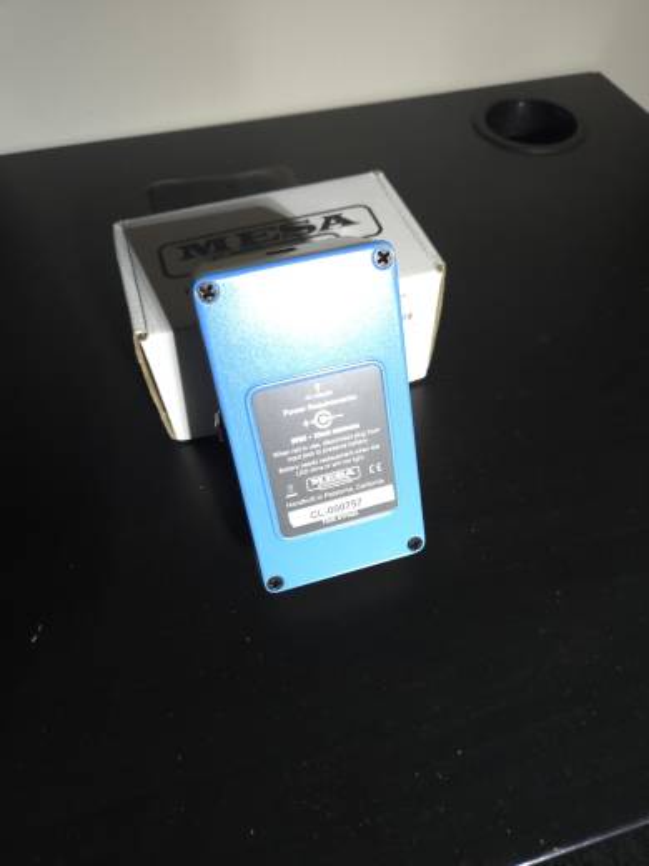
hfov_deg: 58.9
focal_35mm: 23
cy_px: 433
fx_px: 575
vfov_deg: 73.9
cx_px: 324
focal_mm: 5.4
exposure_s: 1/71
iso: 250
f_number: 1.8
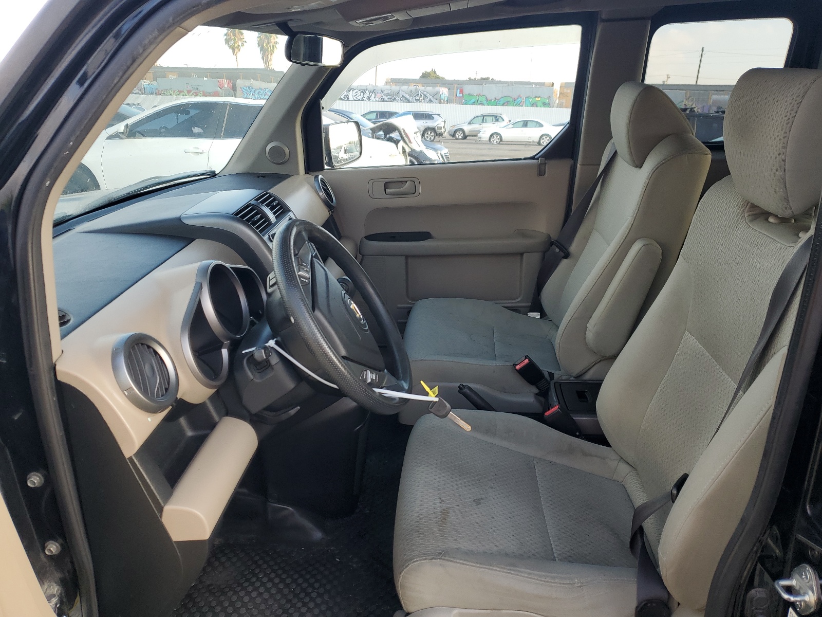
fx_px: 617
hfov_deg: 67.3
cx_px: 411
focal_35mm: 26
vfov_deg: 53.1
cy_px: 308
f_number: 1.5
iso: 50
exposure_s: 1/263
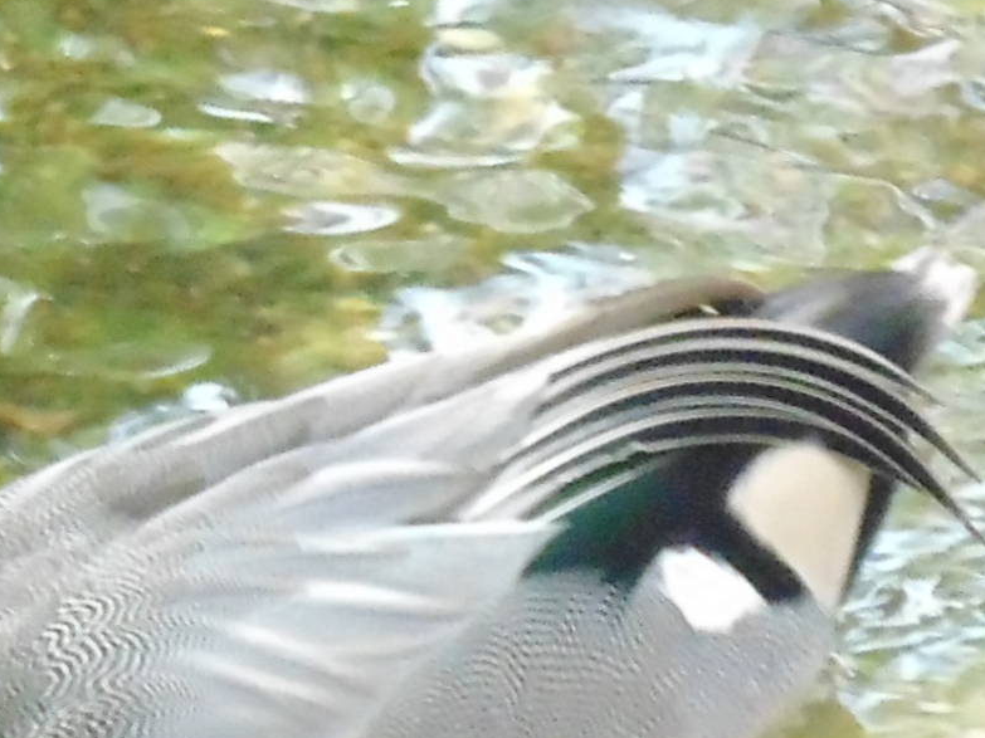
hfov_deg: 3.5
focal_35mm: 572
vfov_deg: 2.6
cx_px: 54
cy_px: 565
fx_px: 16274
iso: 800
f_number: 5.8
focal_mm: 50.1
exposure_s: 1/60
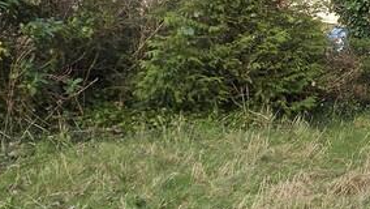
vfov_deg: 23.5
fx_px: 501
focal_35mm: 51
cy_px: 101
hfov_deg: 33.5
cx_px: 438
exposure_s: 1/189
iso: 25
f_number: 2.2
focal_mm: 1.7
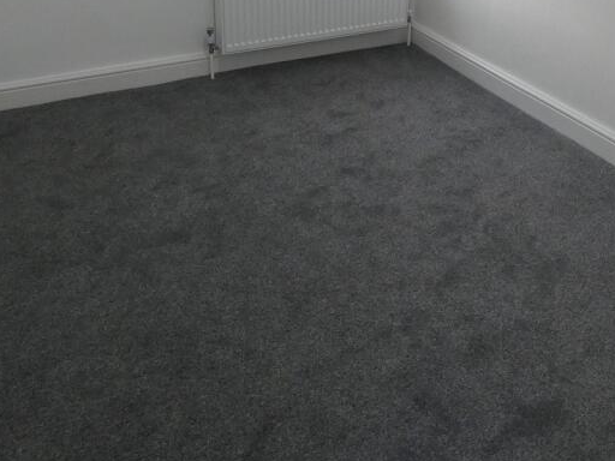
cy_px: 23
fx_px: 711
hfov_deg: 46.2
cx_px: 398
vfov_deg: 33.5
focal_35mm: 40
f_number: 2.8
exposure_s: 1/60
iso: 250
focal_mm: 3.6
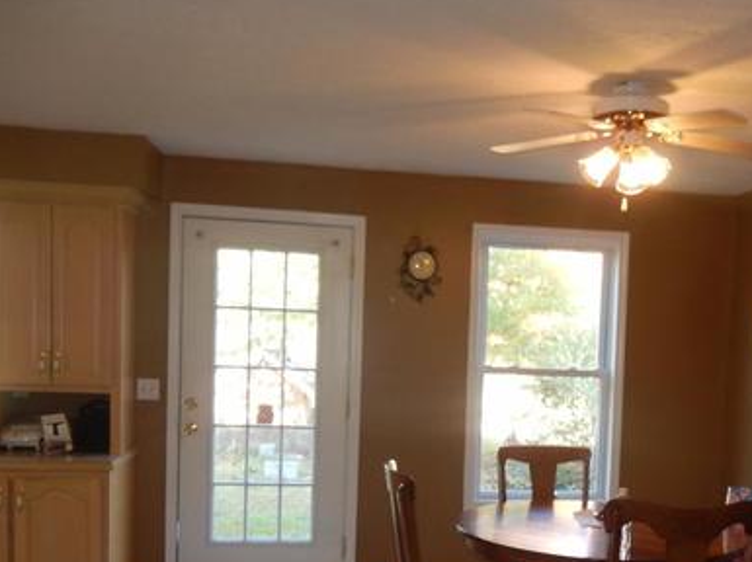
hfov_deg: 45.3
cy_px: 417
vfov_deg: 34.4
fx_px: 890
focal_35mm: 41
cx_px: 485
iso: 125
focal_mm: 4.5
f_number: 3.4
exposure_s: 1/30
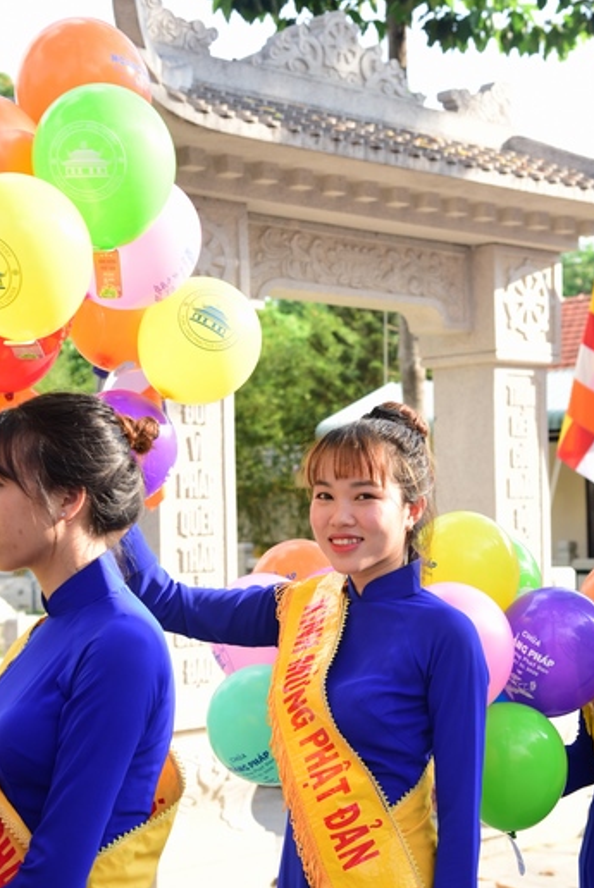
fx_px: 1803
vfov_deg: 27.6
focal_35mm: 73
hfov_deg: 18.7
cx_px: 343
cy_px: 518
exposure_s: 1/125
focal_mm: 58
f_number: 6.3
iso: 200
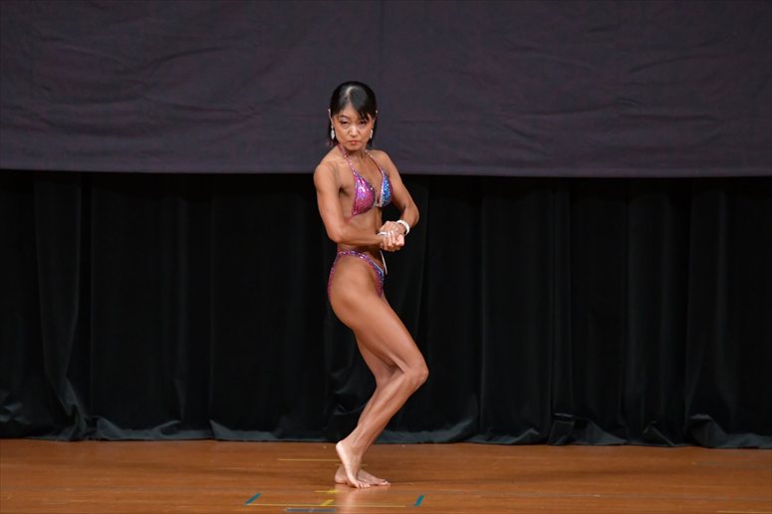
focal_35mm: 300
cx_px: 386
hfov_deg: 6.9
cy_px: 257
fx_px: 6430
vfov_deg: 4.6
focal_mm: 200
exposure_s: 1/400
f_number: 5.6
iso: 4000
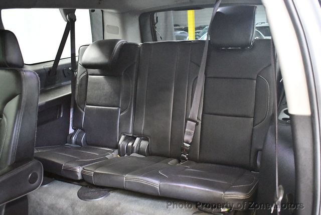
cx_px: 160
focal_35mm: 36
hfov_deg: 53.1
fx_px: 321
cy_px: 108
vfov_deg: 36.9
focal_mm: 18
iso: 12800
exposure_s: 1/50
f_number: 3.5
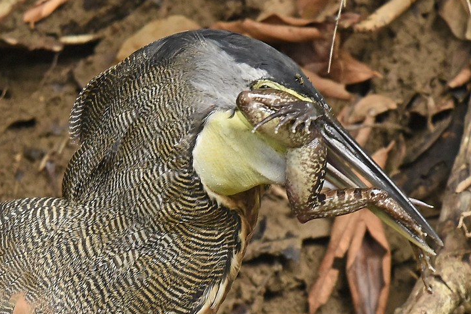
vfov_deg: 1.4
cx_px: 281
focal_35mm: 1003
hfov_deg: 2.1
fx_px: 13124
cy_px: 343
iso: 1600
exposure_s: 1/640
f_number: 4
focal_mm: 300
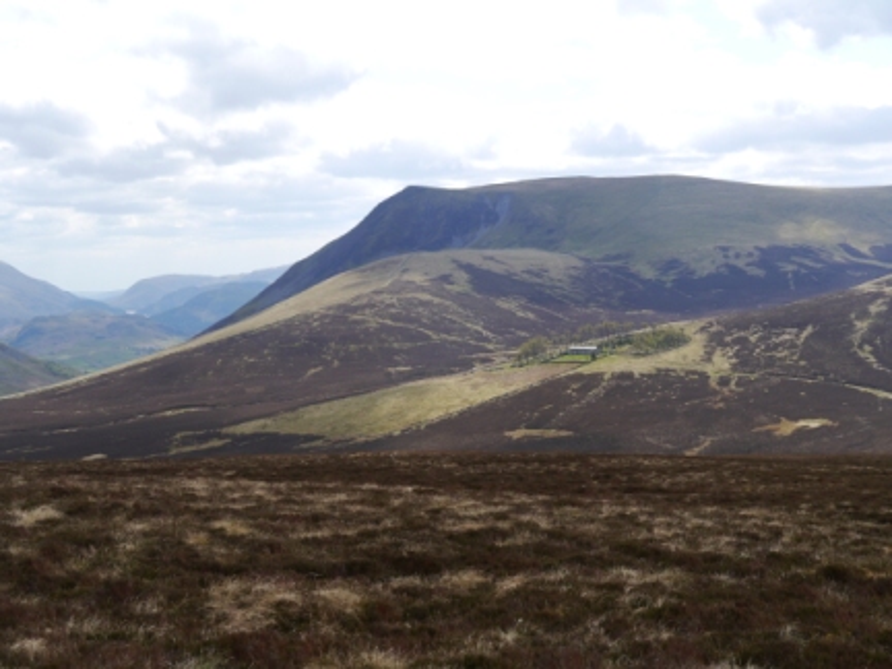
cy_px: 334
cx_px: 446
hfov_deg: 29.4
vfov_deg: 22.3
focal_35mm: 66
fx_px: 1701
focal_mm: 33
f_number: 8
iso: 160
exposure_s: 1/250
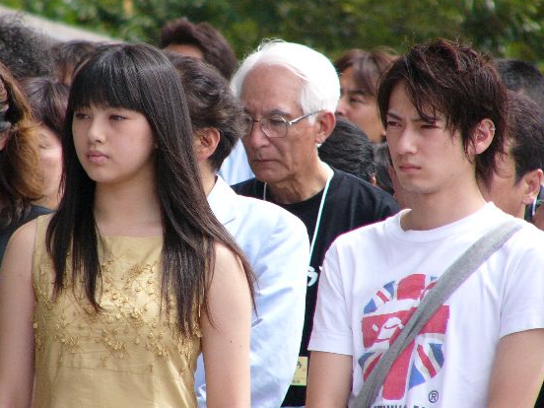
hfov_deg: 4.0
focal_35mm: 501
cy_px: 226
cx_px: 279
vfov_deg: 3.0
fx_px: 7873
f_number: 2.8
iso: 100
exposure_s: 1/1000
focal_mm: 72
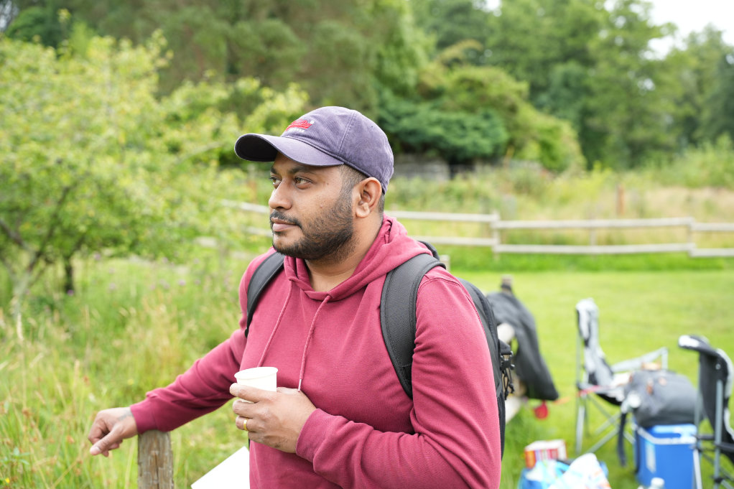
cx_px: 367
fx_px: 905
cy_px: 244
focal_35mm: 44
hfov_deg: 44.1
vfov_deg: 30.2
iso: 500
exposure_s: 1/500
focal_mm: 44.4
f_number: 3.5
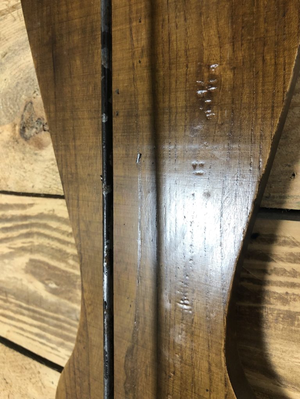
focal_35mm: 28
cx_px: 150
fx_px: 324
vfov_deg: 63.4
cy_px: 200
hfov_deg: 49.7
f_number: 1.8
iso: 50
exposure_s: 1/17
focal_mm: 4
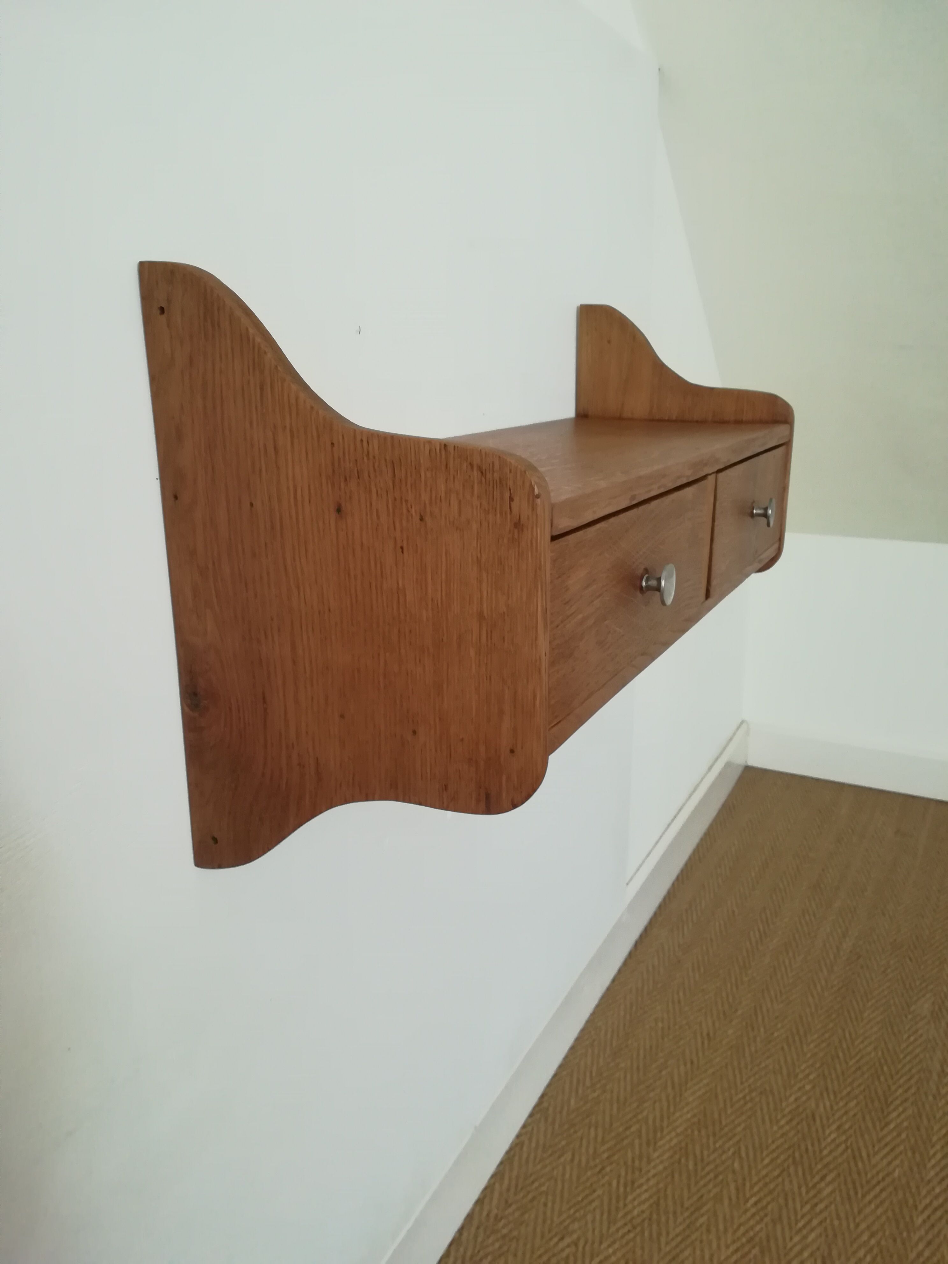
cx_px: 474
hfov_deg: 53.1
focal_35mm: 26
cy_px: 632
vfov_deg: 67.3
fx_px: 949
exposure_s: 1/24
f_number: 2.2
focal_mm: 3.83
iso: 400
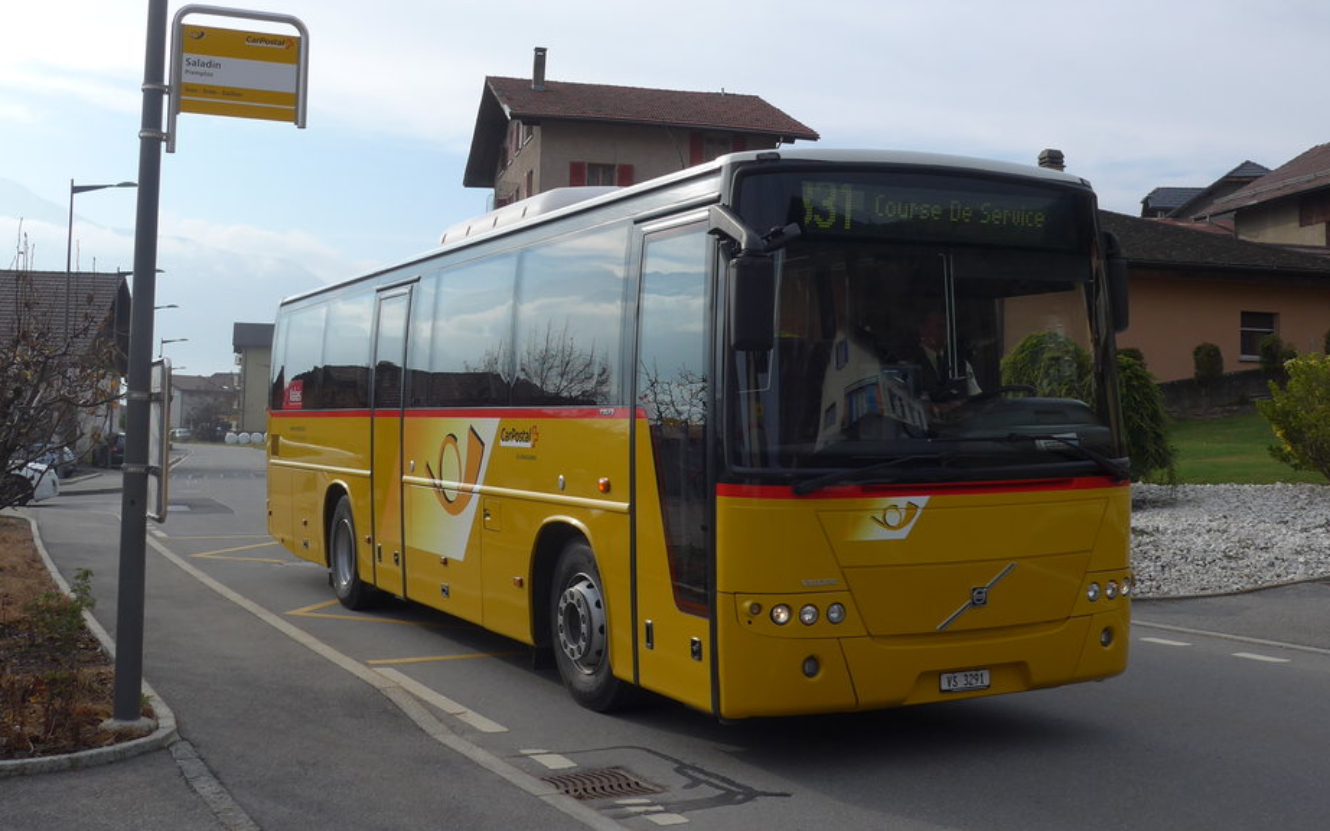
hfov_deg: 49.3
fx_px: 1450
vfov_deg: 31.9
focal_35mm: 40
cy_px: 329
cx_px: 625
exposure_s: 1/1600
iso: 80
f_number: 2.8
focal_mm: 6
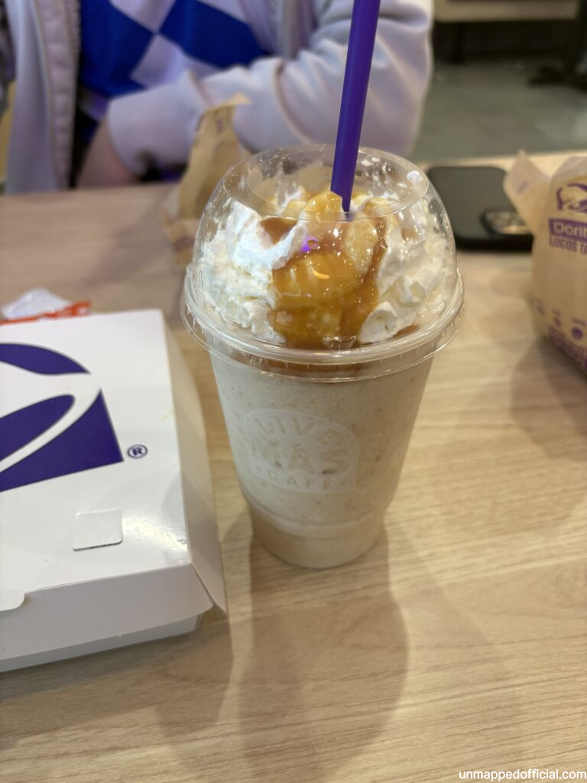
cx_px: 294
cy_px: 392
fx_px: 588
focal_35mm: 26
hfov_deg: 53.1
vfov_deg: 67.3
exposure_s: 1/120
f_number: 1.6
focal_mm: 5.96
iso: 100
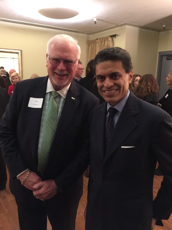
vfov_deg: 58.4
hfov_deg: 45.4
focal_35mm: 31
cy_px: 117
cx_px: 86
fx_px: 205
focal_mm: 4.15
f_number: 2.2
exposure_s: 1/4
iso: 125
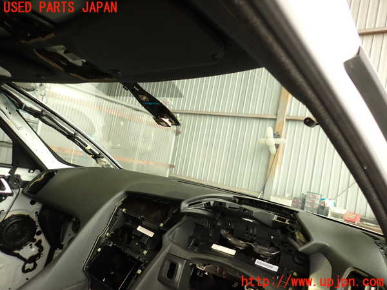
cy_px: 145
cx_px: 194
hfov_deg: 69.4
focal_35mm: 25
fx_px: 279
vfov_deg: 54.9
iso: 200
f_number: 2
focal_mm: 4.5
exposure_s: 1/60
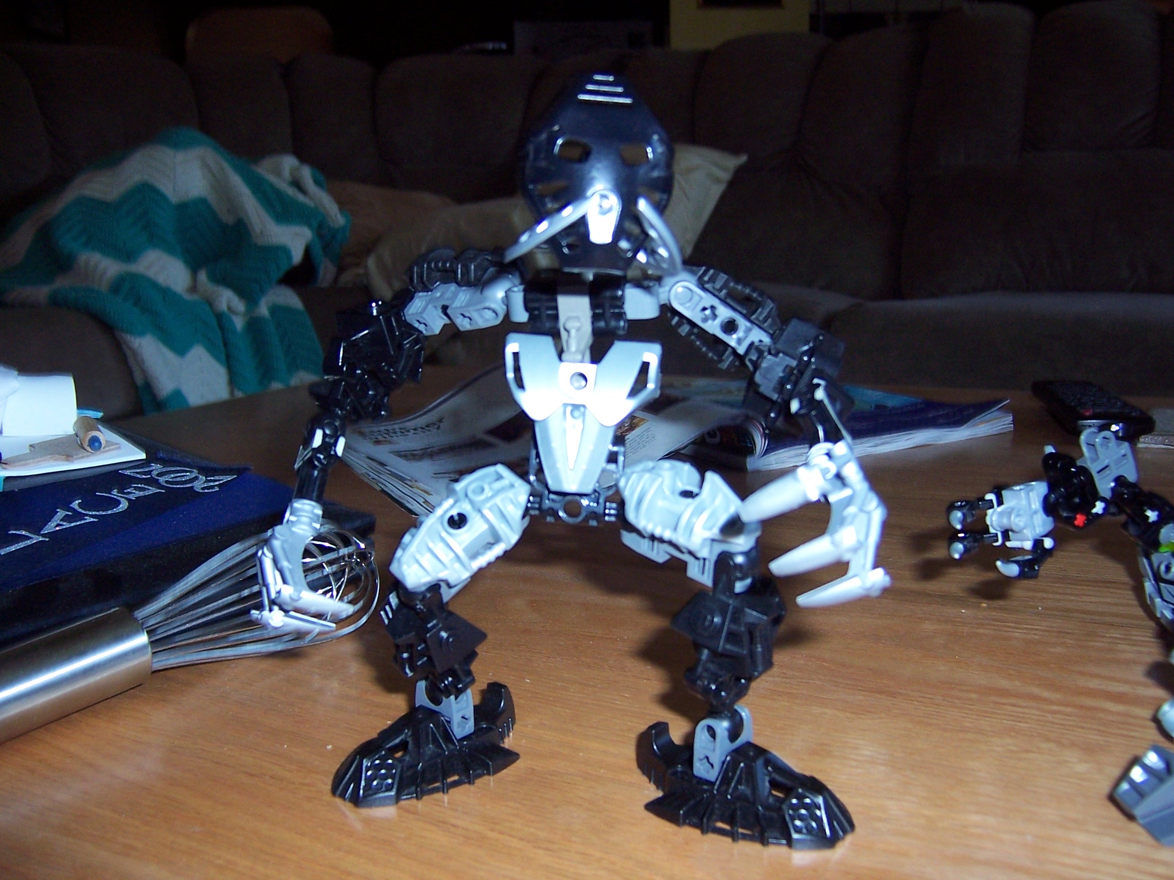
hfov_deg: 55.4
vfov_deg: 42.9
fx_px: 1119
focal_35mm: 33
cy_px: 440
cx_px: 587
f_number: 2.8
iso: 140
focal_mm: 5.5
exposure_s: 1/60
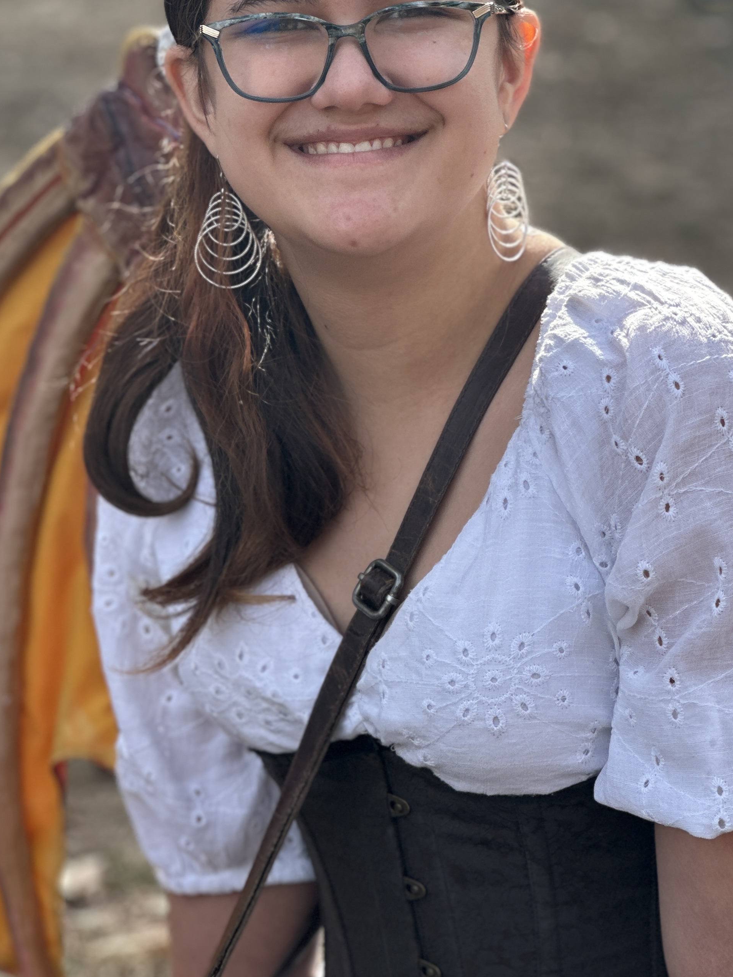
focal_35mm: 122
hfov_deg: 12.1
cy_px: 485
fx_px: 3444
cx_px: 414
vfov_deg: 16.1
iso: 25
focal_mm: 9
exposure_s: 1/159
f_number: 2.8
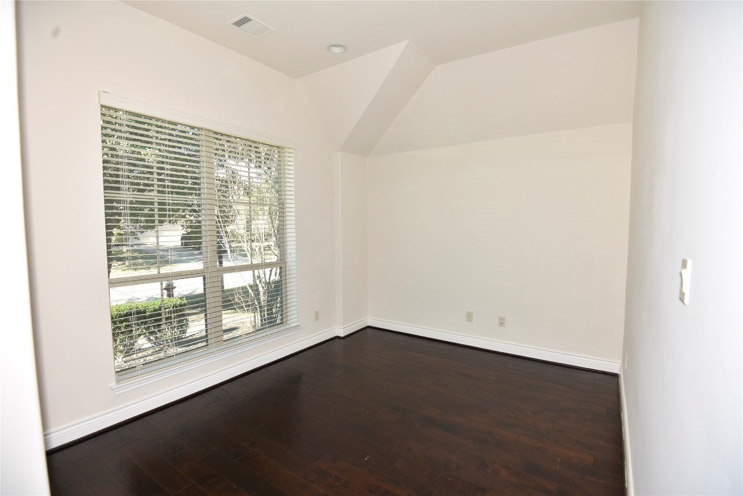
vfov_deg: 73.8
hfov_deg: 96.7
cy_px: 248
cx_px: 372
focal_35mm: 16
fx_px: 330
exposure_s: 1/60
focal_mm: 16
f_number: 4
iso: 100
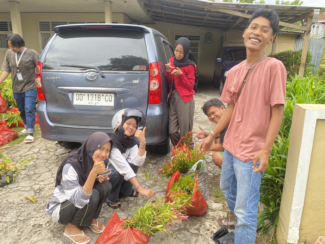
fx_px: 244
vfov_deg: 53.1
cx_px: 162
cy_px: 122
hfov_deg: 67.3
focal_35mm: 26
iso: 64
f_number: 1.8
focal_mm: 4.25
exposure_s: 1/121
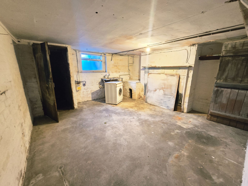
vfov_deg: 89.9
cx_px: 124
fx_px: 93
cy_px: 93
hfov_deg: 106.2
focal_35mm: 13
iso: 1250
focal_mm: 2.2
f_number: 2.2
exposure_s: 1/25
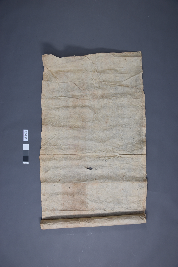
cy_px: 134
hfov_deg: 36.9
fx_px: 267
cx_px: 89
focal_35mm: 36
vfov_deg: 53.1
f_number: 5
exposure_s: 1/100
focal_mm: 24
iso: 400
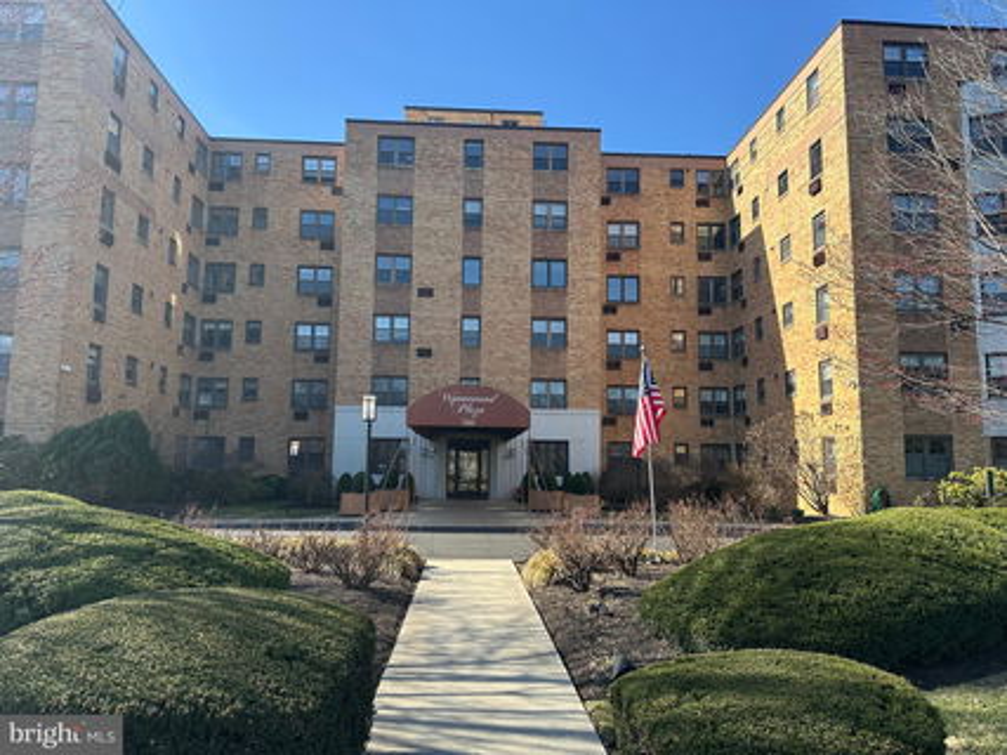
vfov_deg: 56.8
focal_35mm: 24
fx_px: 698
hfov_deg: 71.6
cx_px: 504
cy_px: 378
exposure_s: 1/1664
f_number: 1.78
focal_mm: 6.86
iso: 80
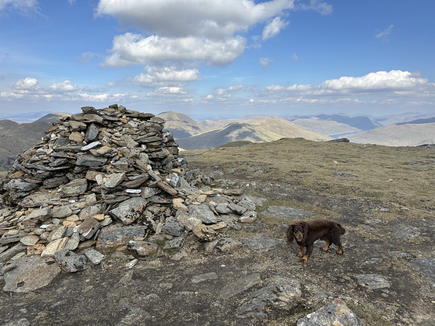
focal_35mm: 24
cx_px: 218
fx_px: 302
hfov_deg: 71.6
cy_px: 163
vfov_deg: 56.8
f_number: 1.78
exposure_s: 1/4348
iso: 80
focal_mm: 6.86
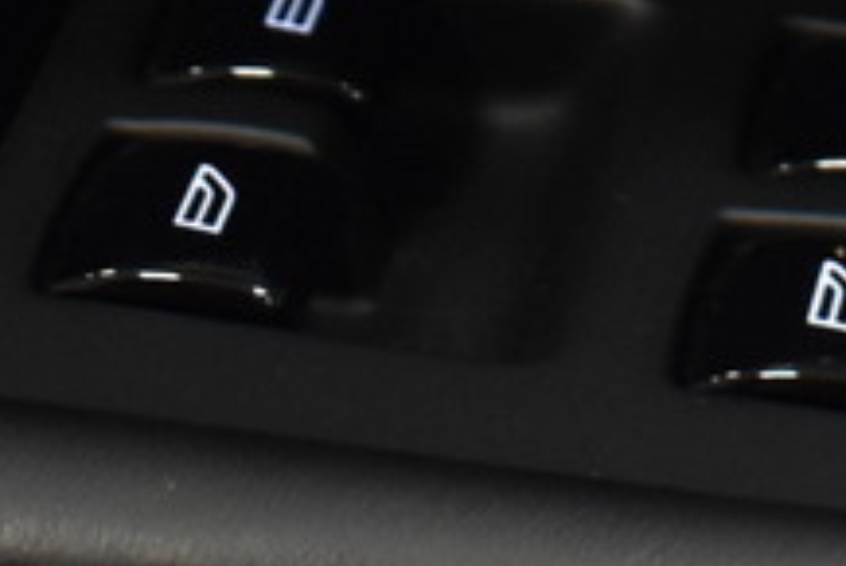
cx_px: 1524
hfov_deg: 8.1
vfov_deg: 5.3
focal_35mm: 246
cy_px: -1132
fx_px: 5785
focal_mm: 22
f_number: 3.8
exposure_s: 1/25
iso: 1250
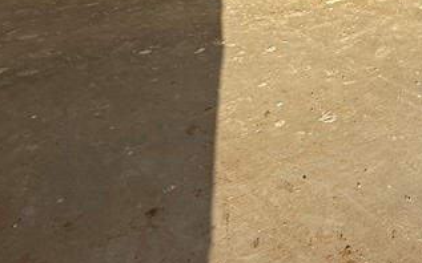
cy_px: -177
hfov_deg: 34.9
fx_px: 552
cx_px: 482
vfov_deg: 20.8
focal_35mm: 48
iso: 50
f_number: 2.2
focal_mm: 2.22
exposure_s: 1/1572
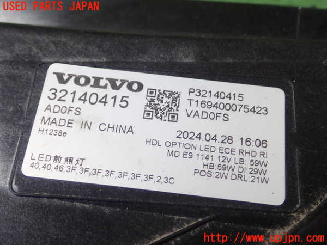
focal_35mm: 43
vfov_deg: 33.6
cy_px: 122
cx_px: 164
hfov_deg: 43.9
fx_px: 406
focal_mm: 7.86
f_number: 2.9
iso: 200
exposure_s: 1/50
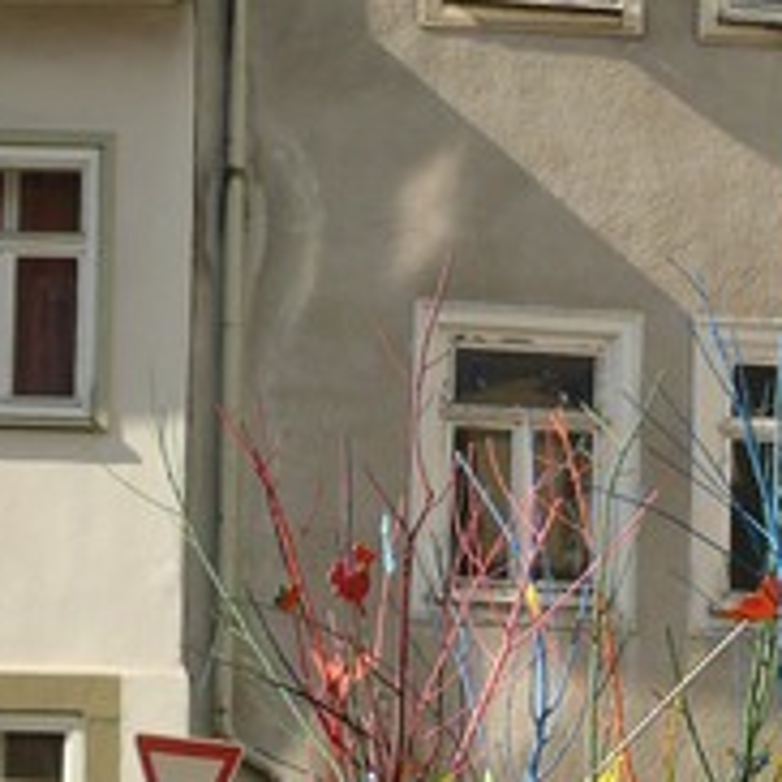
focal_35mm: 149
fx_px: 3808
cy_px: 649
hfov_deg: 11.6
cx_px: 722
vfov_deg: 11.7
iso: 100
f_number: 4
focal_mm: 8.6
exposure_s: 1/200
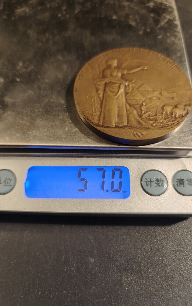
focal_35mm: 25
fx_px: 209
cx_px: 94
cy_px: 155
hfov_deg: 49.3
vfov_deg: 72.5
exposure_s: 1/100
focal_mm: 6.06
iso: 320
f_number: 1.6
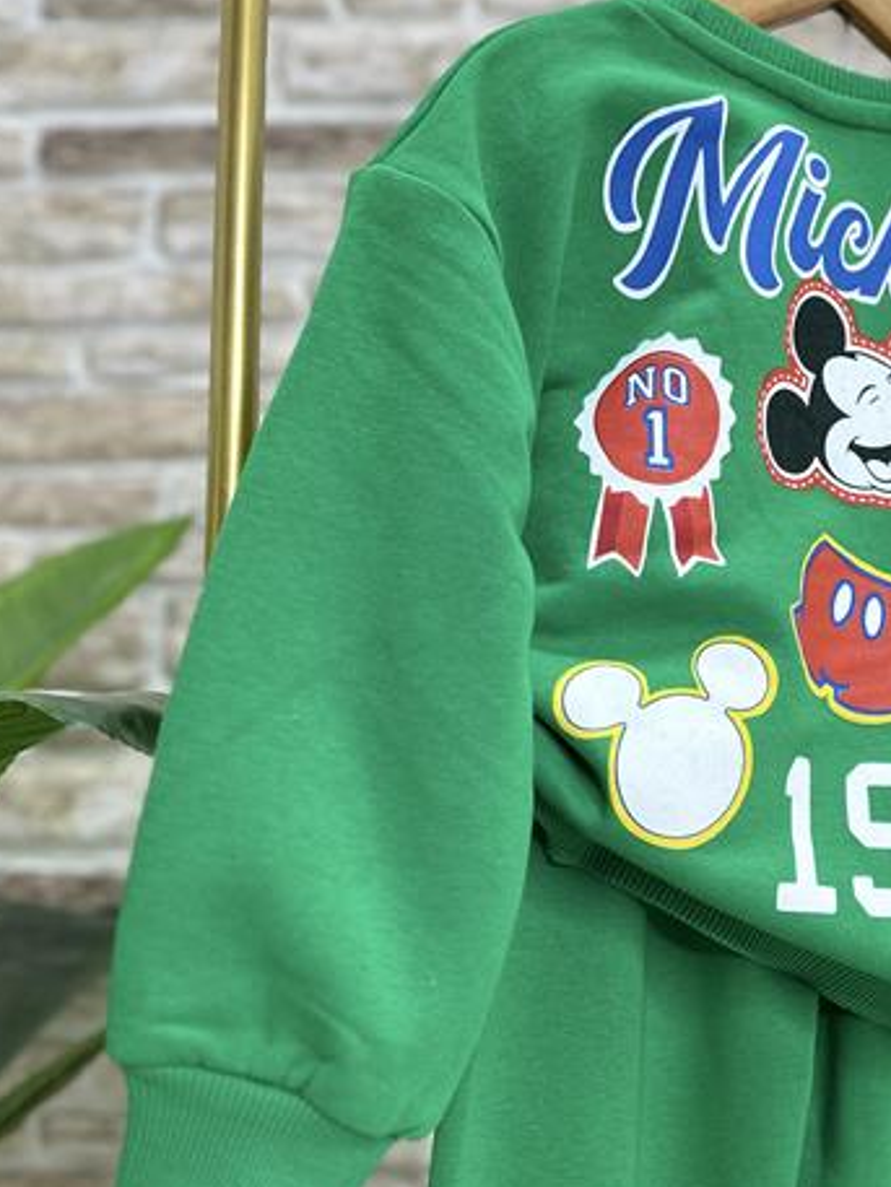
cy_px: 556
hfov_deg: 33.0
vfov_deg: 44.8
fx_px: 1441
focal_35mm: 42
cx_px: 761
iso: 100
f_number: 1.78
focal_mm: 6.86
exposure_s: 1/100
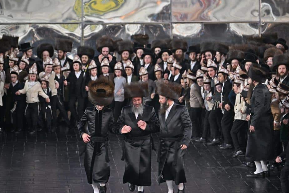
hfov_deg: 11.3
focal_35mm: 182
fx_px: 1461
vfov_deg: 7.5
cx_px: 150
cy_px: 103
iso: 1250
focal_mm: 165
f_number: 2.8
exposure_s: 1/500
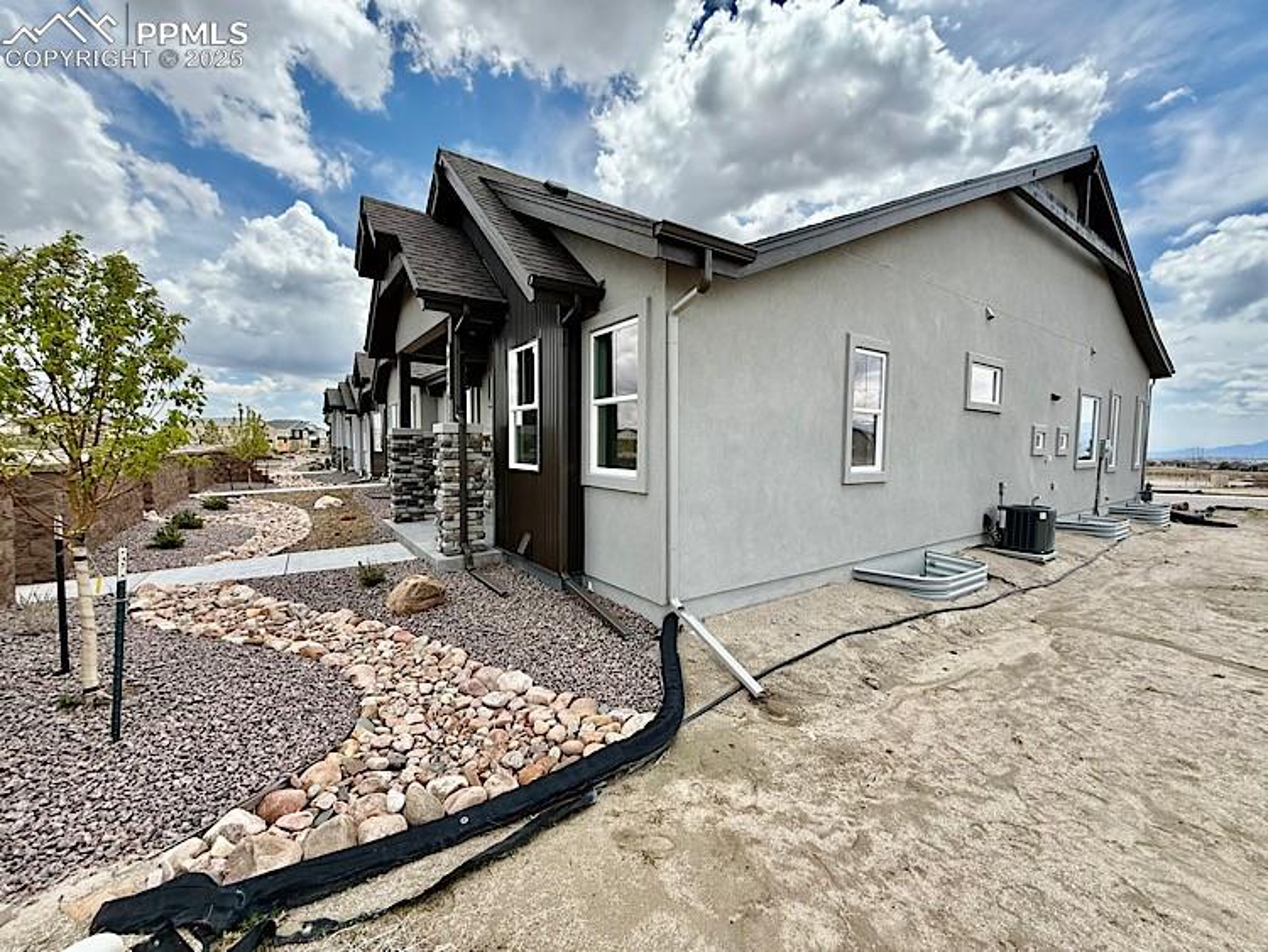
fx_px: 513
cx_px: 634
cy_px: 476
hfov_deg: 102.0
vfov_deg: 85.7
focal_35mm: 14
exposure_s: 1/1259
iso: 64
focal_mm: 2.22
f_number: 2.2
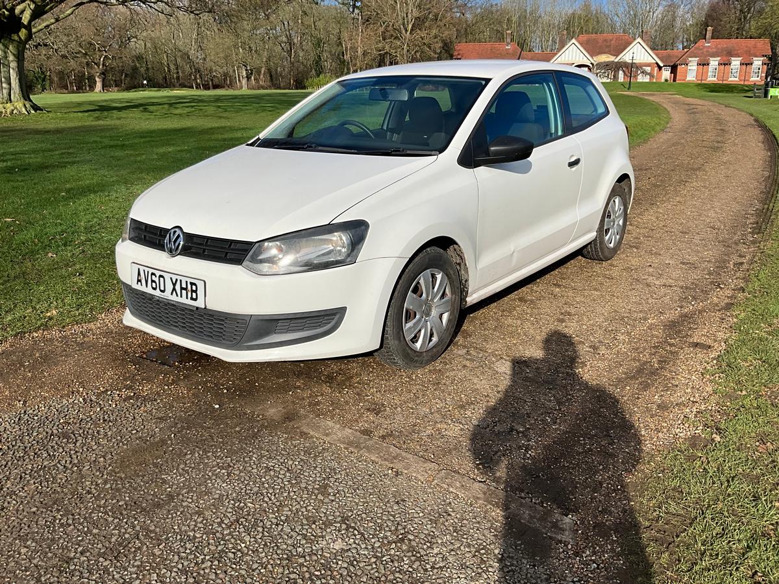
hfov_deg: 61.7
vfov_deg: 48.2
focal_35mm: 29
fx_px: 653
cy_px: 292
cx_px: 390
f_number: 1.8
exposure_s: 1/2959
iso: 25
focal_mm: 3
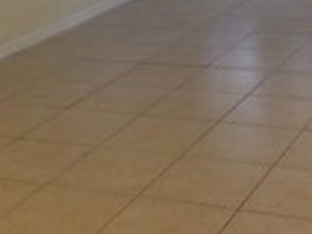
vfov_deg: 14.1
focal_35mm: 103
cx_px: 200
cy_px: -9
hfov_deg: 19.0
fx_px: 929
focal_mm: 4.28
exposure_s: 1/15
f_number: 2.4
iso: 125
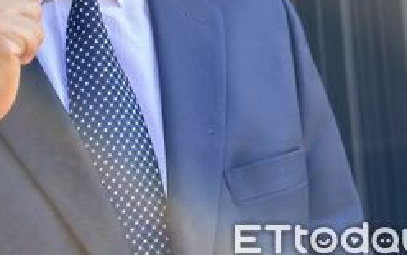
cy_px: -97
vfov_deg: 10.4
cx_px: 41
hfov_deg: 16.7
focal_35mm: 123
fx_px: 1364
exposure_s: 1/390
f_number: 1.78
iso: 80
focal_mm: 6.86
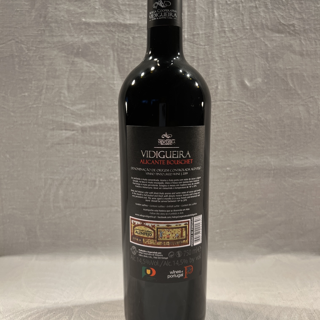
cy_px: 148
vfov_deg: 52.5
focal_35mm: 31
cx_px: 159
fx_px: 324
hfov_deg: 52.5
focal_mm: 5.7
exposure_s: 1/134
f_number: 1.5
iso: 32
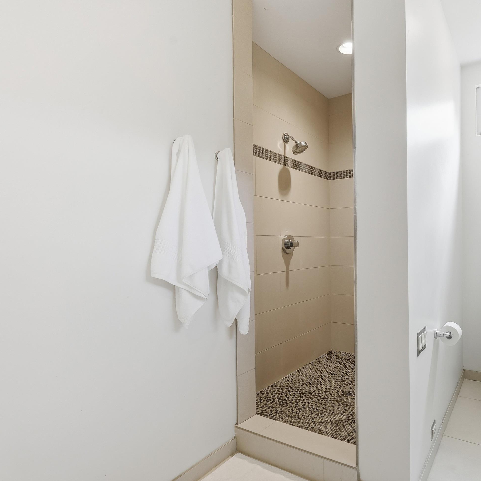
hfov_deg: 69.6
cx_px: 330
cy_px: 243
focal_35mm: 21
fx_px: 330
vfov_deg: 72.1
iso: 250
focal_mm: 16
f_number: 9
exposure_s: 1/50
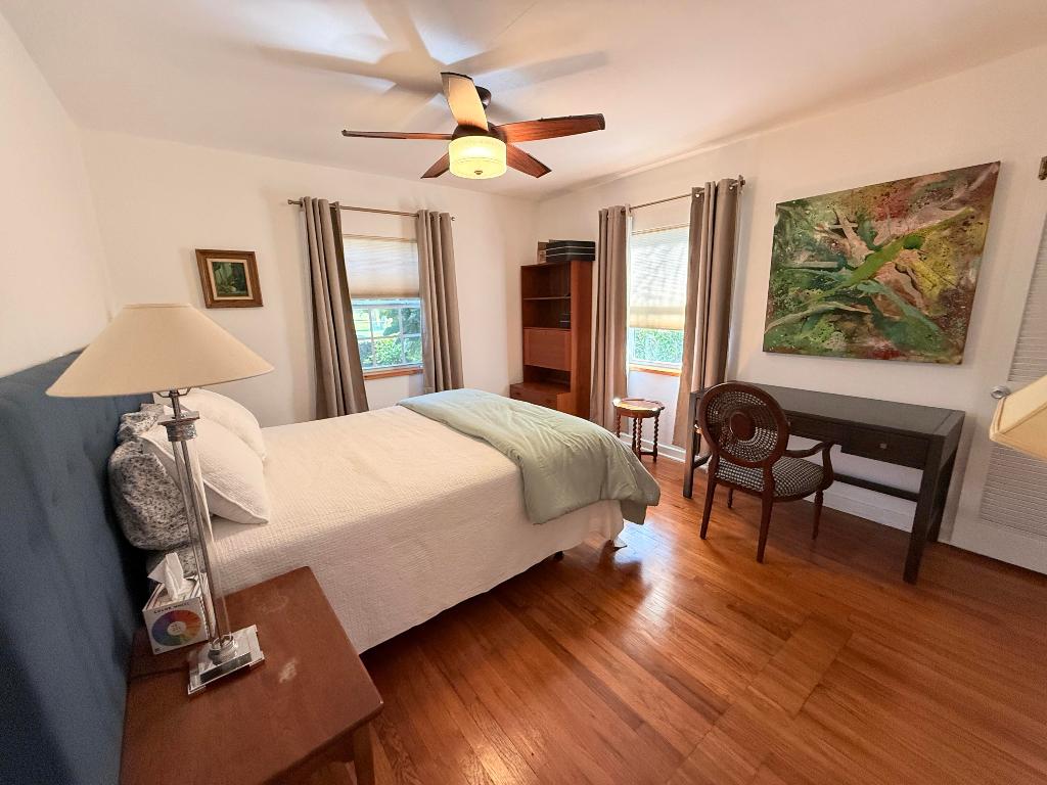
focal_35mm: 14
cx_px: 524
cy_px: 392
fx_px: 423
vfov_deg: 85.7
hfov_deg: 102.1
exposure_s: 1/120
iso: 400
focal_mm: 2.22
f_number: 2.2
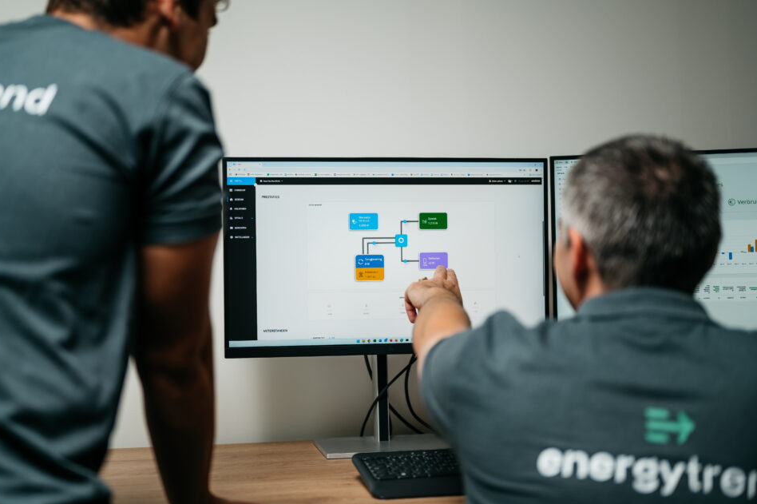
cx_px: 360
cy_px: 259
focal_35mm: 54
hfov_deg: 36.9
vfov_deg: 25.0
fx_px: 1135
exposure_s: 1/200
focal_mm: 50
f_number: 1.8
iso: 100
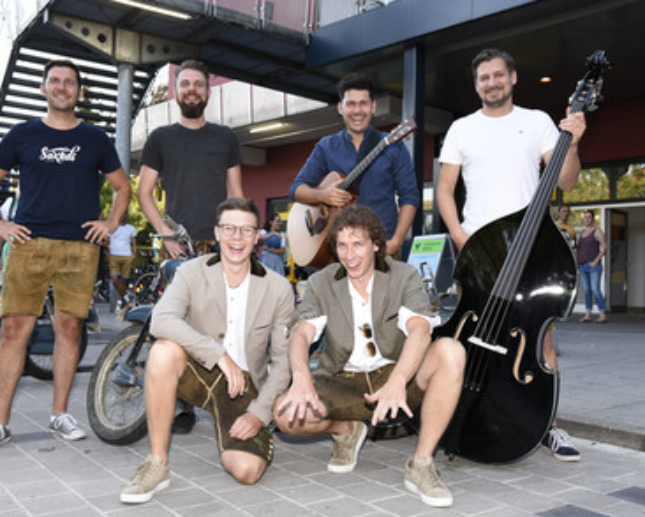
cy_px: 258
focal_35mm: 37
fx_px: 707
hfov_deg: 49.1
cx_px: 309
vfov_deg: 40.1
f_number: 6.3
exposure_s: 1/160
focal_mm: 32
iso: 800
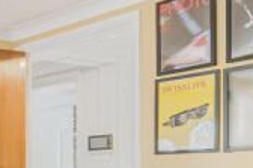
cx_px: -235
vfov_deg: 17.8
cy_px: 196
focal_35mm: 73
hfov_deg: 19.0
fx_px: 513
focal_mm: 12
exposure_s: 1.3
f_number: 9
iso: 320
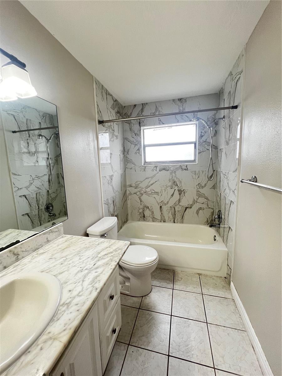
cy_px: 188
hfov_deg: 89.9
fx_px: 141
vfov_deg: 106.2
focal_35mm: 13
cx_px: 141
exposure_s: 1/120
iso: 160
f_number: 1.8
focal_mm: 1.57
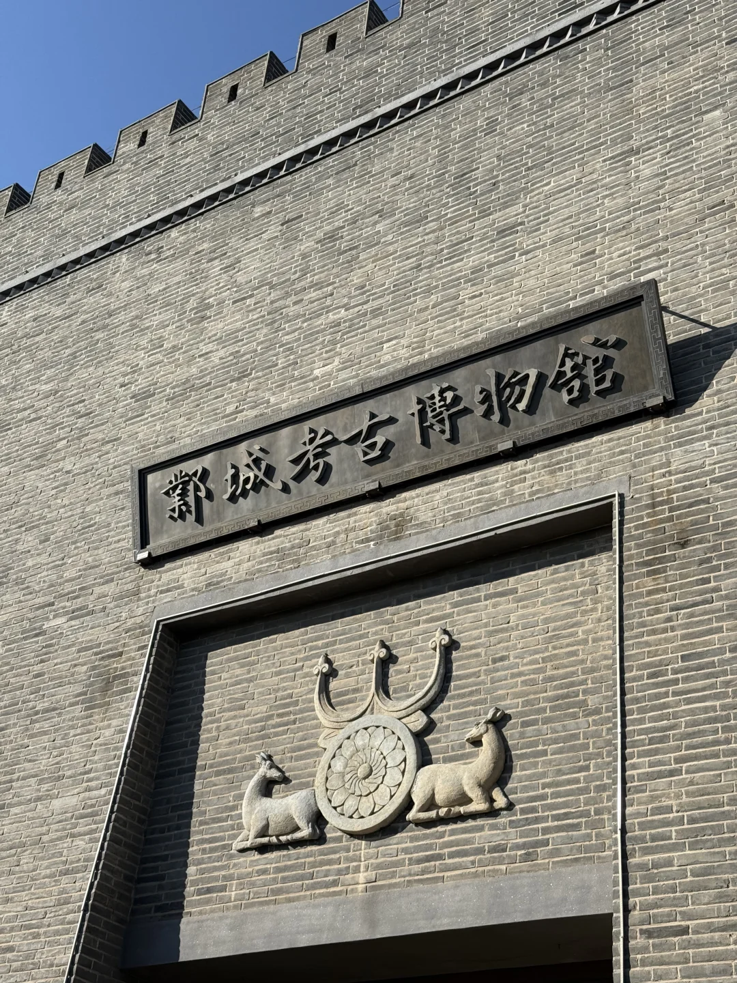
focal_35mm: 48
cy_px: 492
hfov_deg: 30.3
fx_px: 1363
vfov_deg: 39.7
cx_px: 368
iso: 64
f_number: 1.78
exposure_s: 1/4587
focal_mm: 6.76
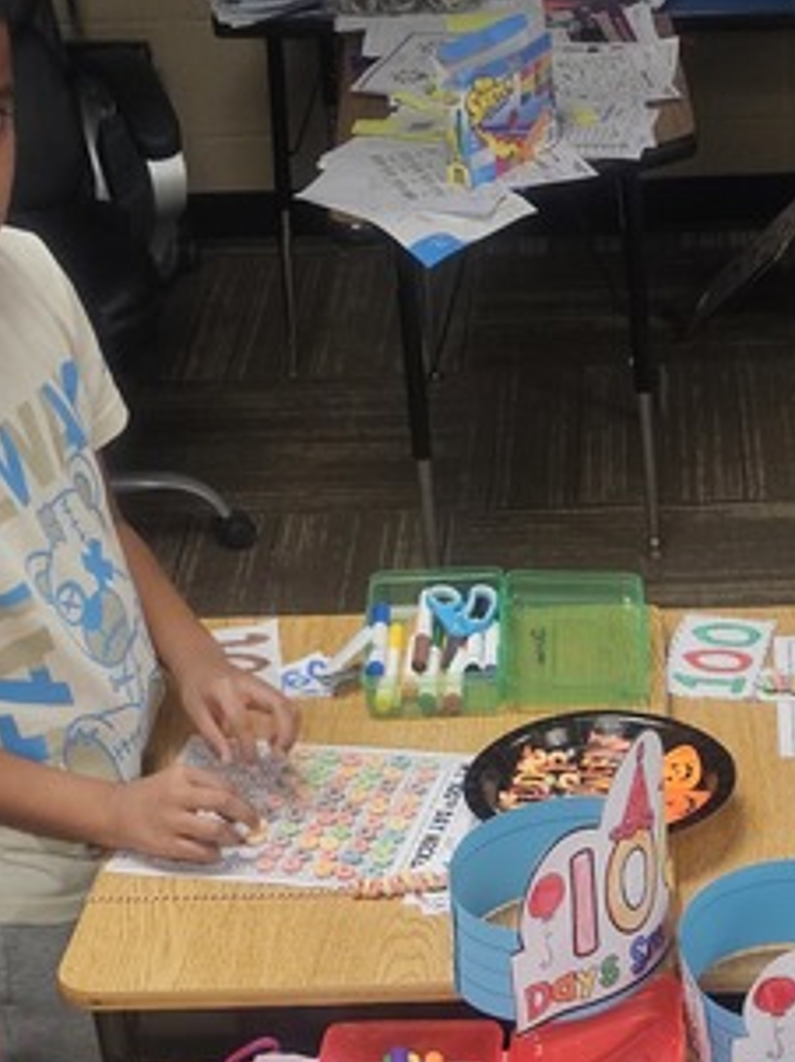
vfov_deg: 22.1
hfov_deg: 18.6
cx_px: 665
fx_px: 2392
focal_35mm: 78
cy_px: 1442
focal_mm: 6.3
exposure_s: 1/120
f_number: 1.7
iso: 320
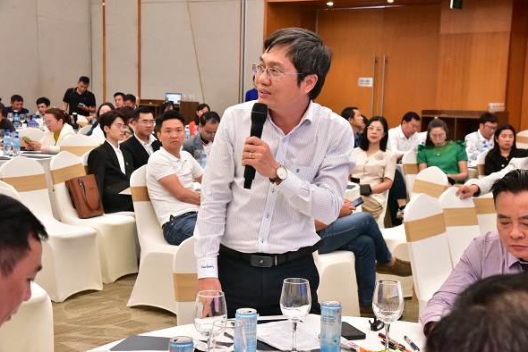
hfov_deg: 31.9
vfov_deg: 21.6
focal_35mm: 63
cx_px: 267
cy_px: 174
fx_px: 924
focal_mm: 62
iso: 6400
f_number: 10
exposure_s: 1/60
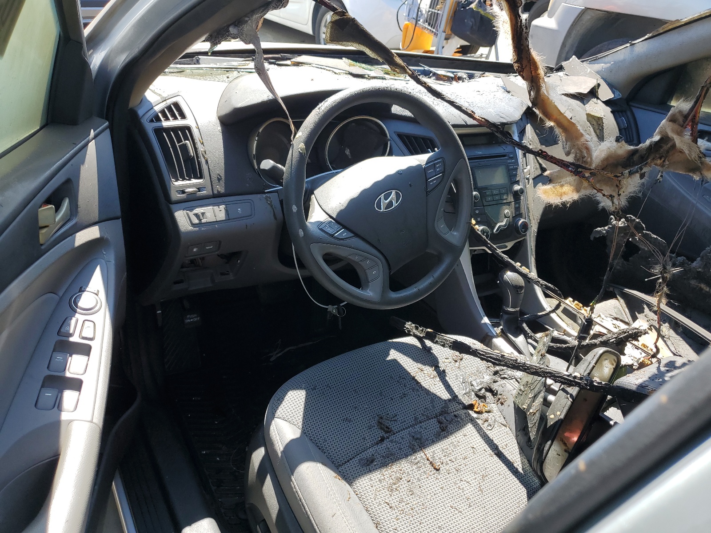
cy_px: 266
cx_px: 356
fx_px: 534
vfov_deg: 53.1
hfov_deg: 67.3
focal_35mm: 26
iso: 50
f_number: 1.5
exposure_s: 1/556
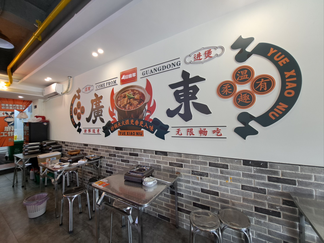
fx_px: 122
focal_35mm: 13
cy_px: 122
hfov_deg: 106.2
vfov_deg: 89.9
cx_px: 162
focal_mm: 1.74
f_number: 2.2
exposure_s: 1/50
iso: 80
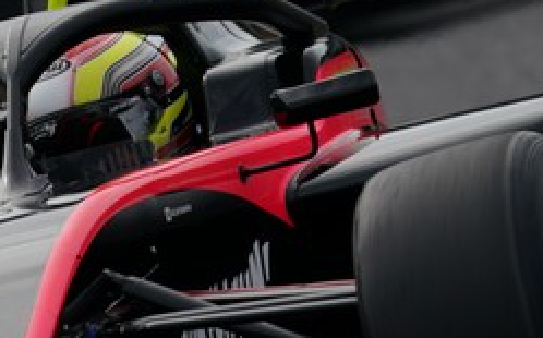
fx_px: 26179
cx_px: 85
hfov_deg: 1.2
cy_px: 214
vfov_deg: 0.7
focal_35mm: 1771
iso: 200
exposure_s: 1/800
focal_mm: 600
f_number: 8
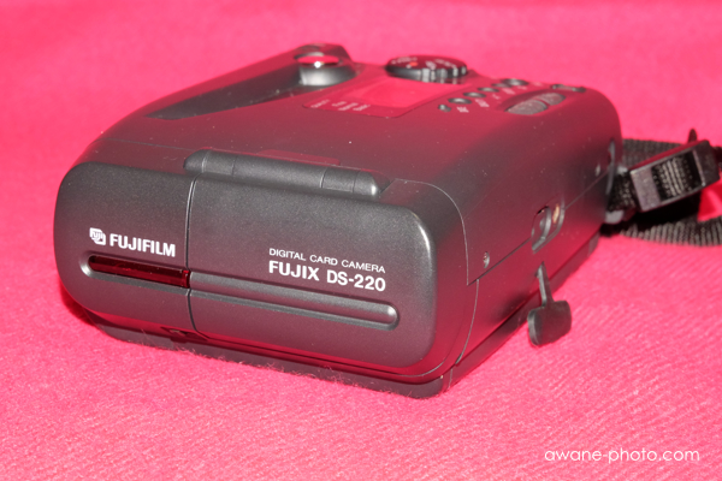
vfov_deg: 18.2
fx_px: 1504
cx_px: 361
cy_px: 240
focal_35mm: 75
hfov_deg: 27.0
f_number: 14
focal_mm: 50
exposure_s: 1/30
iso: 1600
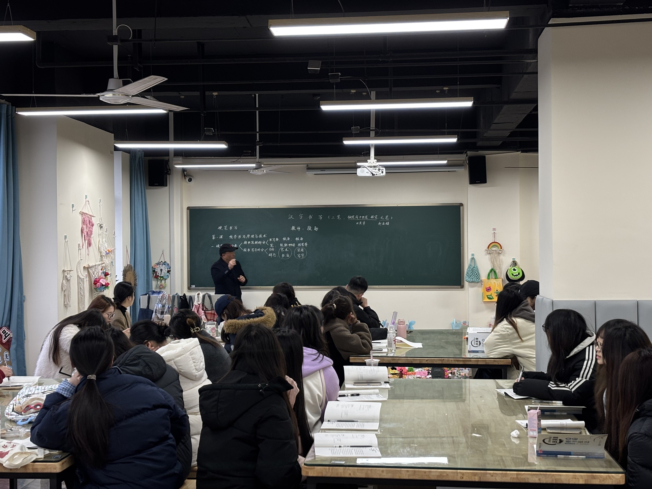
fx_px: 979
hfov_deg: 36.8
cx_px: 326
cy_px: 244
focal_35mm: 52
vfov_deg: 28.0
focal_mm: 5.96
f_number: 1.6
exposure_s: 1/50
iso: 50
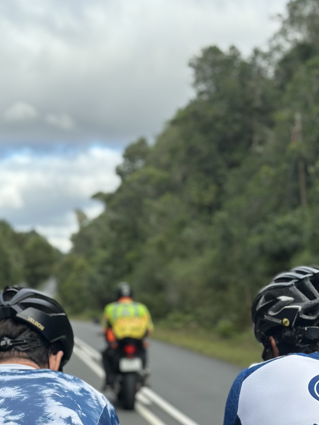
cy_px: 310
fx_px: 1180
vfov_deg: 20.3
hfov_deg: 15.4
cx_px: 165
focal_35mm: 96
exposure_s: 1/2410
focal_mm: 6.86
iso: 80
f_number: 1.78
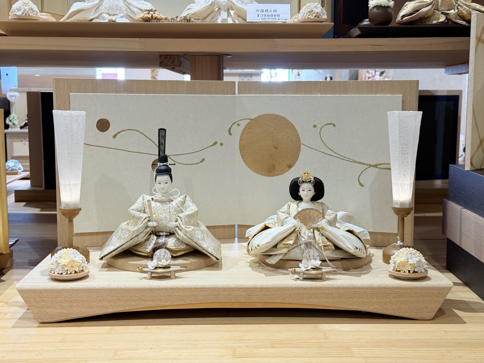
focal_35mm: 48
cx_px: 242
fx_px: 671
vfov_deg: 30.3
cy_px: 182
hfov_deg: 39.7
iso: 64
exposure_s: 1/60
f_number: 1.78
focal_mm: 6.76
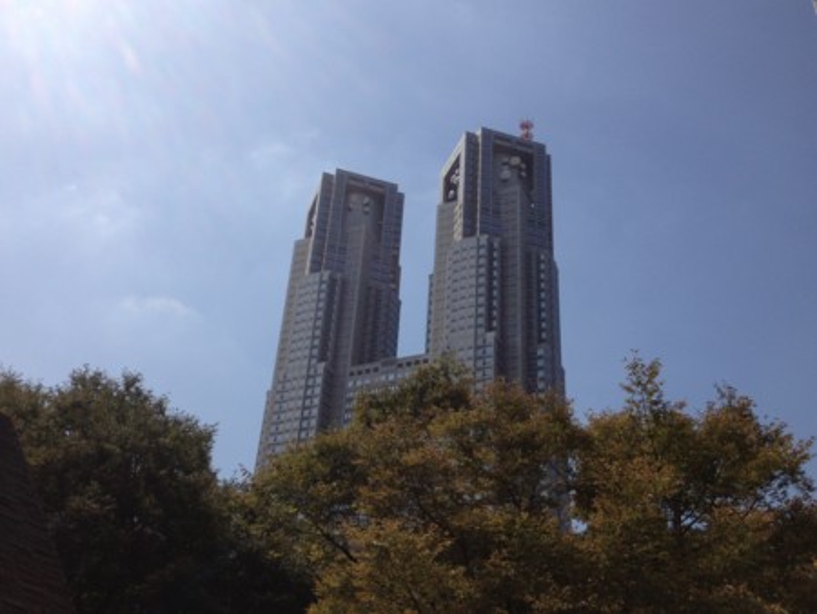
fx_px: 827
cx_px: 408
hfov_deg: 52.6
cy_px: 307
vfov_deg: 40.7
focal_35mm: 35
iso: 50
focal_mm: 4.28
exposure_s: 1/3067
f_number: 2.4
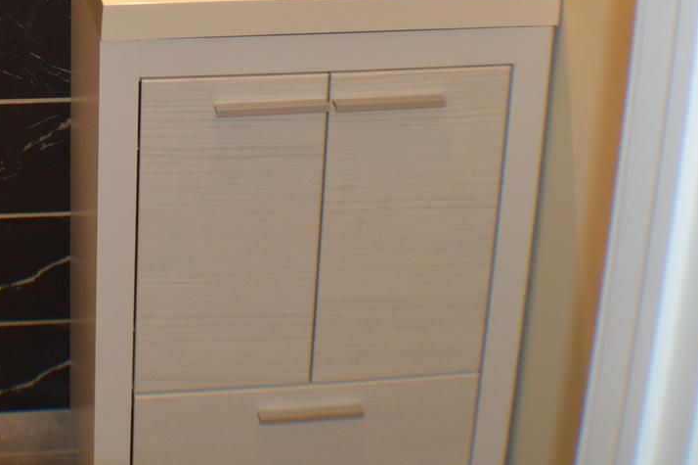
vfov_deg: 15.2
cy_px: -112
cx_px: 40
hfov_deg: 22.9
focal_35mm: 86
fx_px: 1666
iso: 400
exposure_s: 1/60
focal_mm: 20
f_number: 4
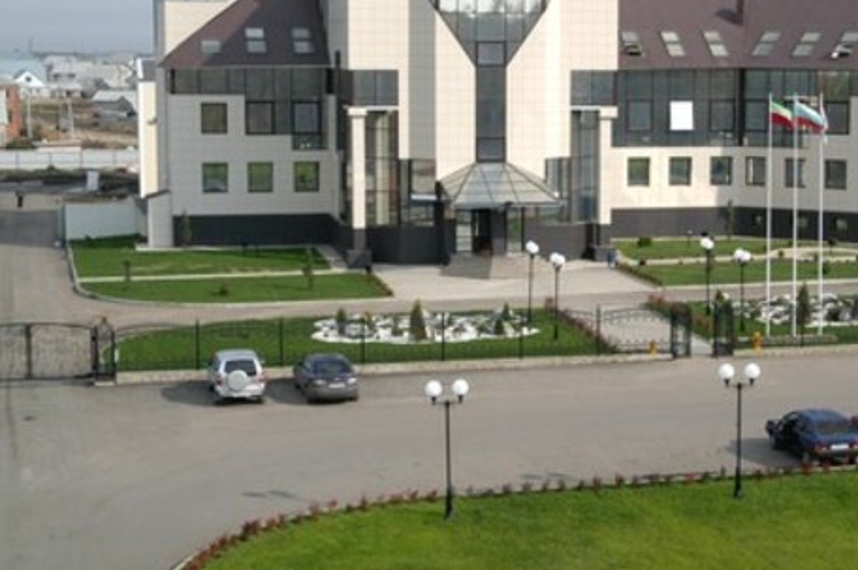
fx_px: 1755
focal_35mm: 74
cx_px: 555
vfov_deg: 18.4
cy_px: 245
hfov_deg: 27.3
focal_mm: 35
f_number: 11
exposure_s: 1/500
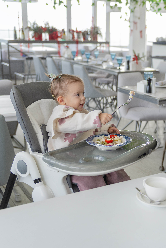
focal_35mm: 32
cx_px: 83
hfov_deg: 41.1
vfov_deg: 58.7
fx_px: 221
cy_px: 124
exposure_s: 1/250
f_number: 2.8
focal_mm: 32
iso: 250
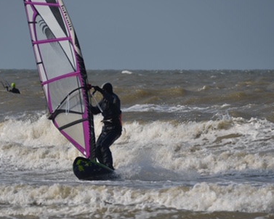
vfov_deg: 3.2
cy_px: 141
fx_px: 3878
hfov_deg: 4.0
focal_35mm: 478
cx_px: 108
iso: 100
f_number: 5.6
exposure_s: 1/1500
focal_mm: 200
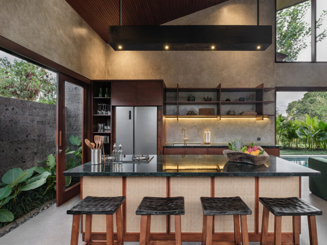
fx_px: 161
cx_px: 189
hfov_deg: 90.3
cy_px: 123
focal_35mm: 17
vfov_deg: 74.7
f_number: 9
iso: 200
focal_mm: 10
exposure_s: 1/1.67
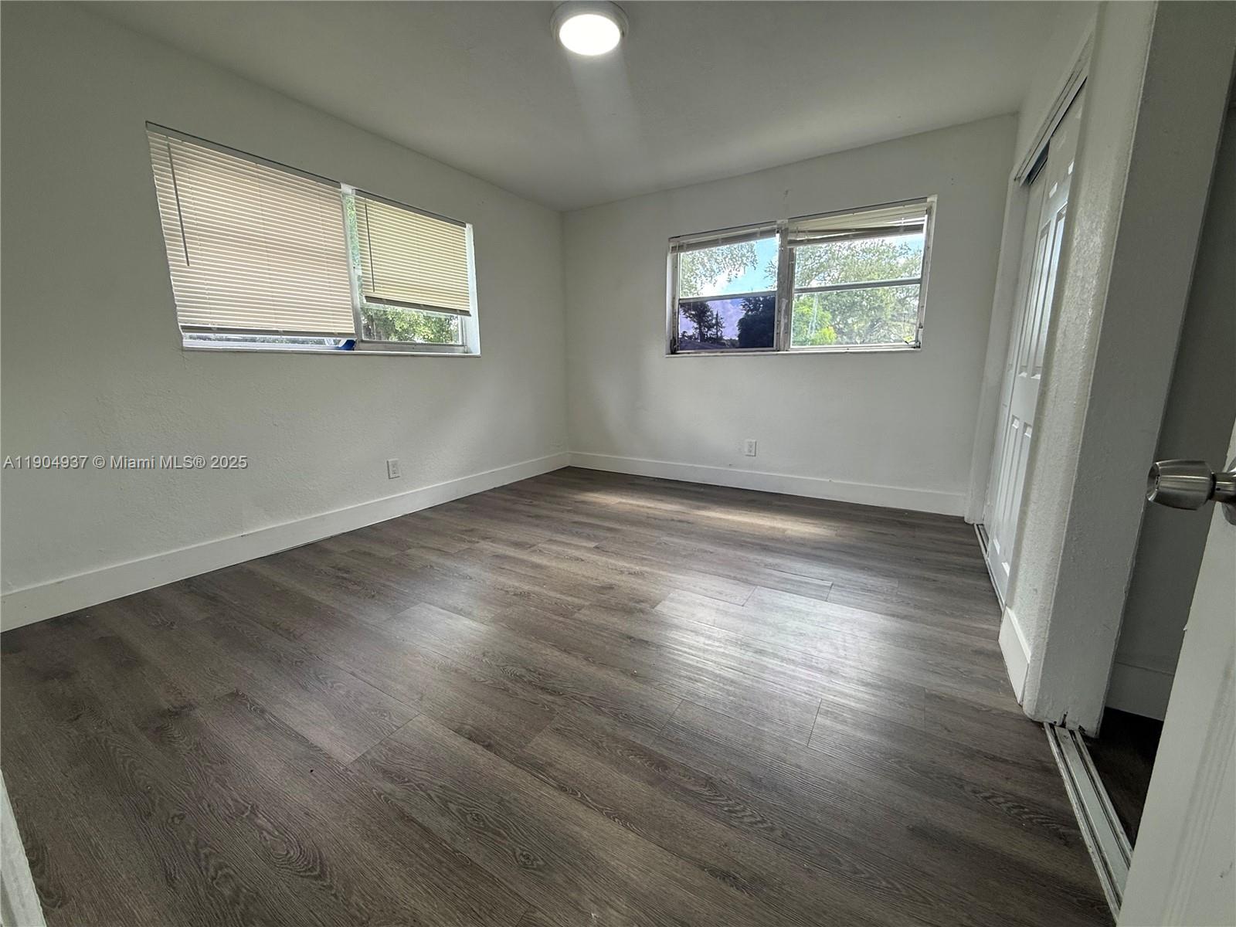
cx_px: 618
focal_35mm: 14
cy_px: 464
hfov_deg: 102.1
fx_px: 500
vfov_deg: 85.7
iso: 80
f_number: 2.2
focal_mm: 2.22
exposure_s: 1/120
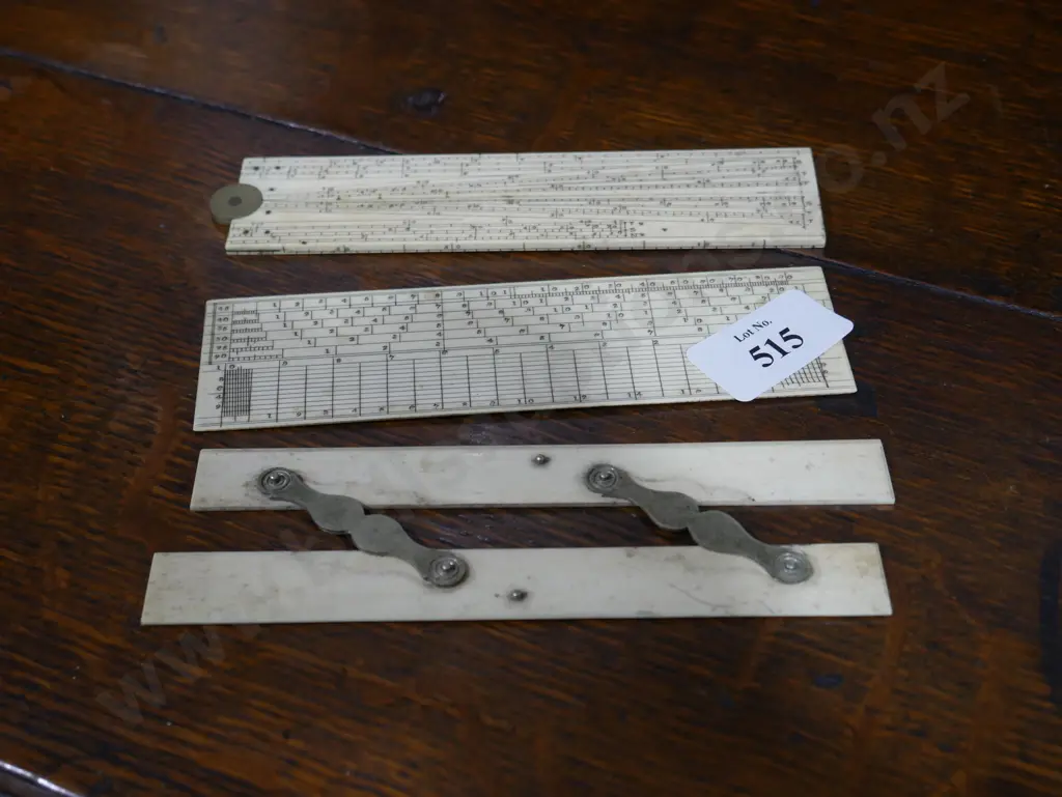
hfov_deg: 38.2
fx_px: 1535
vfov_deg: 29.1
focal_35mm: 50
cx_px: 531
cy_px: 398
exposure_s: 1/60
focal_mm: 25
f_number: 5.3
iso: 500
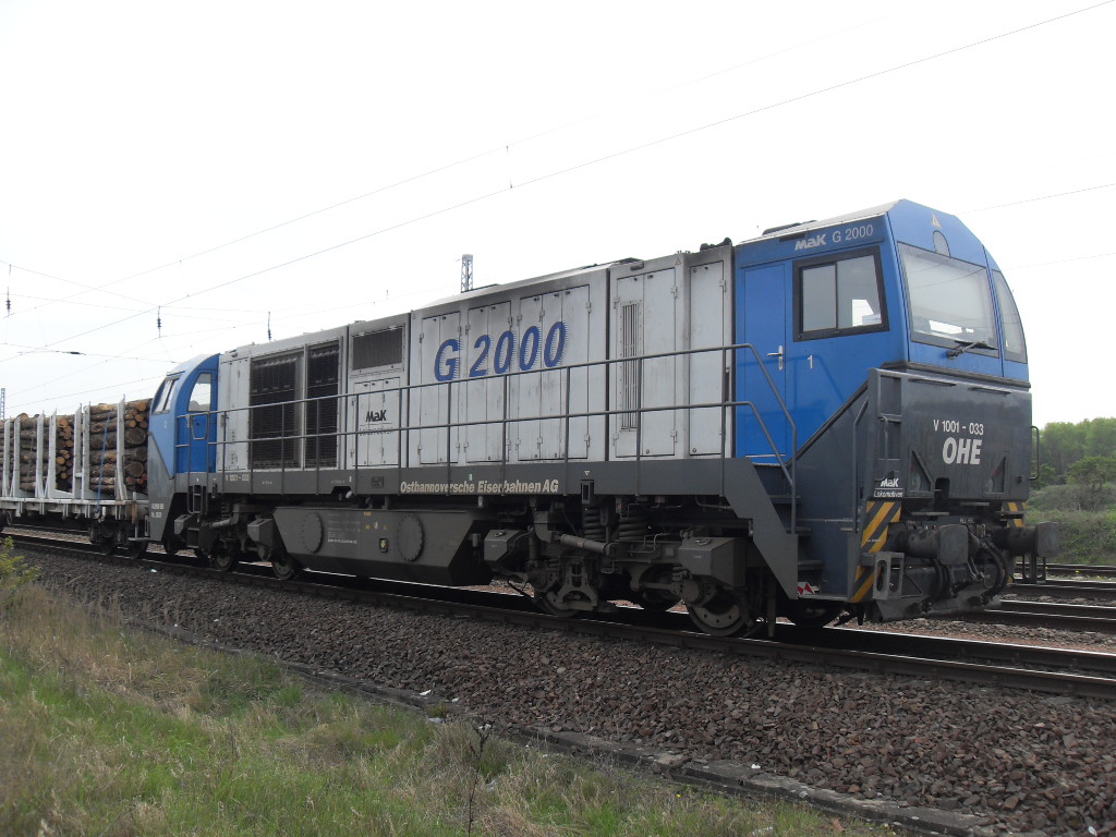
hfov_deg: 54.0
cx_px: 558
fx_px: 1096
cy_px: 418
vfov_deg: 41.8
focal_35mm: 34
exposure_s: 1/125
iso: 80
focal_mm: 6.3
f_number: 7
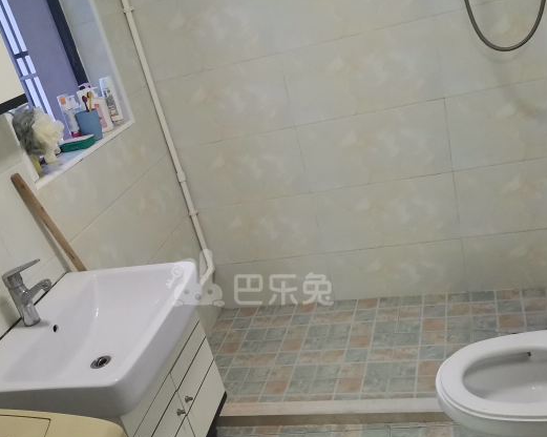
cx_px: 250
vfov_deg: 37.9
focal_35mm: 39
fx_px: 631
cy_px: 278
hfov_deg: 46.8
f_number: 1.8
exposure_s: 1/33.3
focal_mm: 5.5
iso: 500
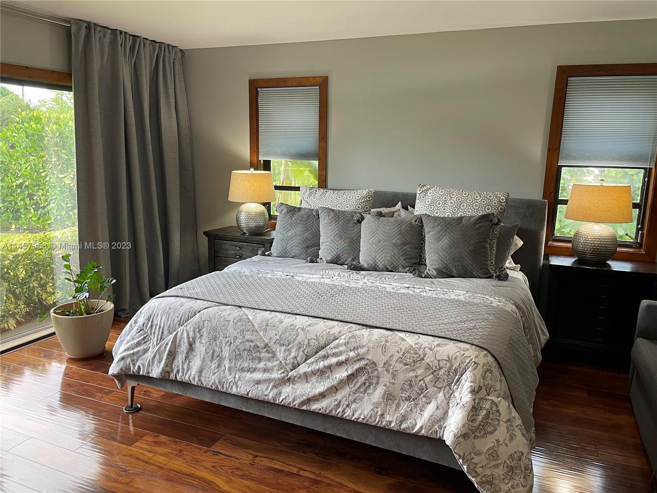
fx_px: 493
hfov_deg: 67.3
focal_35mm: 26
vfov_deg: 53.1
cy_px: 246
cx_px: 328
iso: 100
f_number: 1.6
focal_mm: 5.1
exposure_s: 1/60
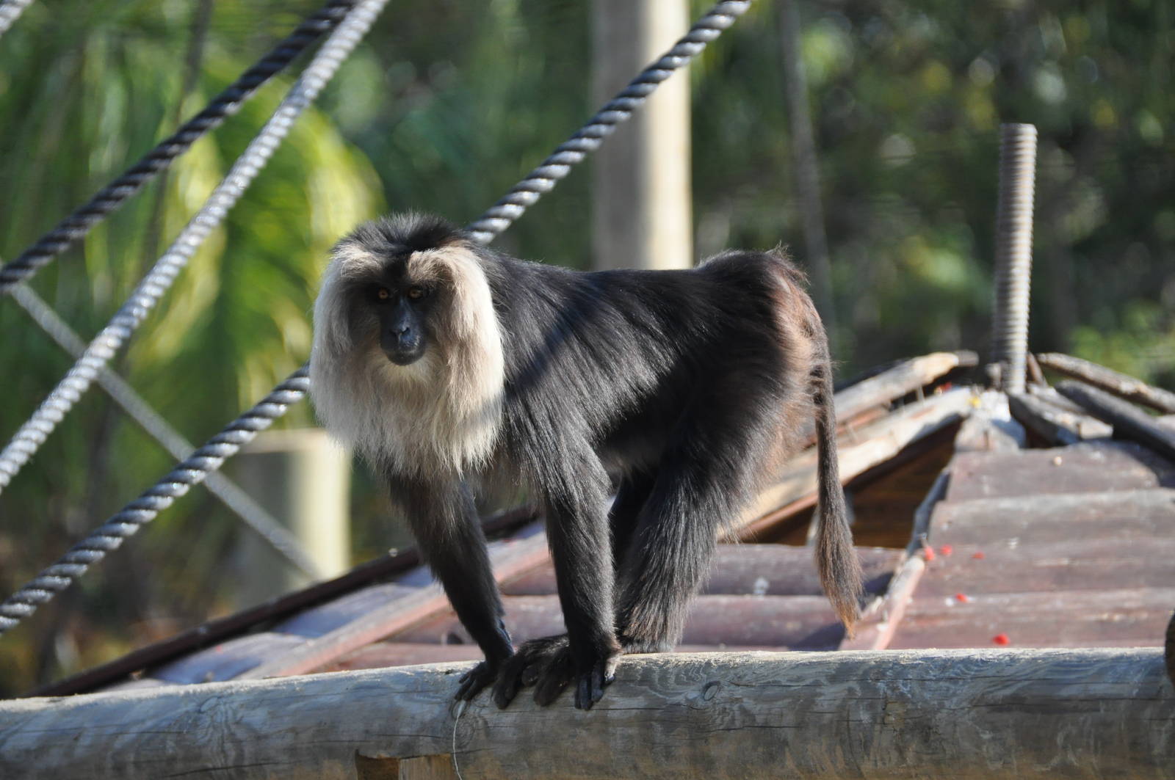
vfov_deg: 3.3
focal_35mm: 420
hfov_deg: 4.9
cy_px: 390
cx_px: 588
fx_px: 13693
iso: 1000
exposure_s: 1/800
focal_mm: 280
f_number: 7.1
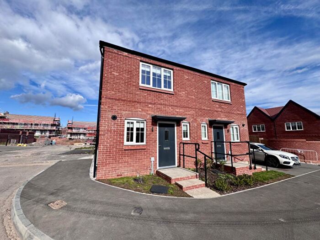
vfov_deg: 85.7
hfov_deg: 102.1
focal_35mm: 14
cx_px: 160
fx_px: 129
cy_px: 120
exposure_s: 1/3546
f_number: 2.2
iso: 50
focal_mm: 2.22
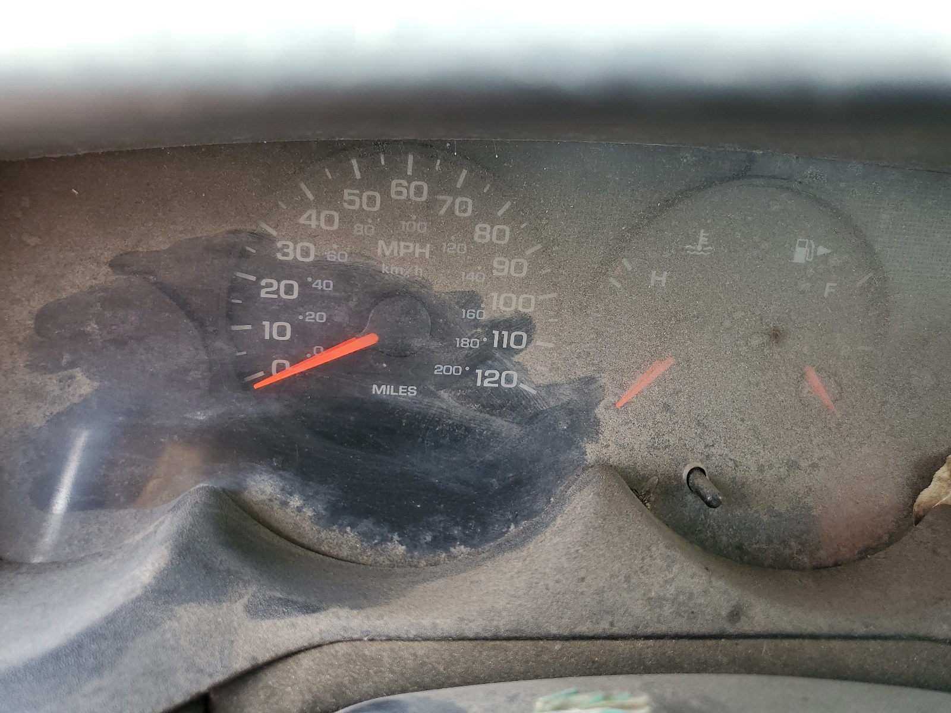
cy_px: 356
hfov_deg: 67.3
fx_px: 714
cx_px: 476
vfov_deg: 53.1
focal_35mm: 26
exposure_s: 1/60.2
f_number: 1.5
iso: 52
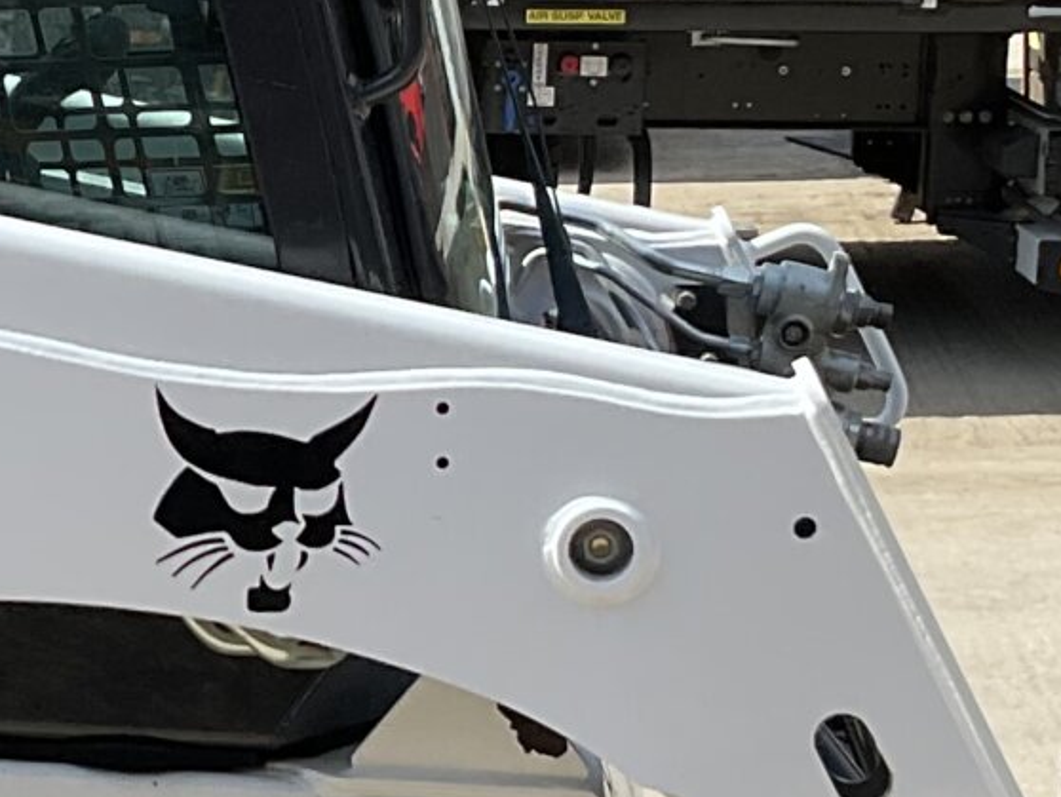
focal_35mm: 133
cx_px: -30
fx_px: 4078
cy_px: 479
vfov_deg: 11.2
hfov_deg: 14.6
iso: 16
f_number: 1.8
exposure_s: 1/1377
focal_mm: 3
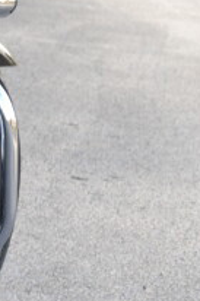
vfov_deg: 9.8
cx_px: -528
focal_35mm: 210
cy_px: 183
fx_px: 1753
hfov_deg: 5.8
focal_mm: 24
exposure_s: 1/125
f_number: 5.6
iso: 160
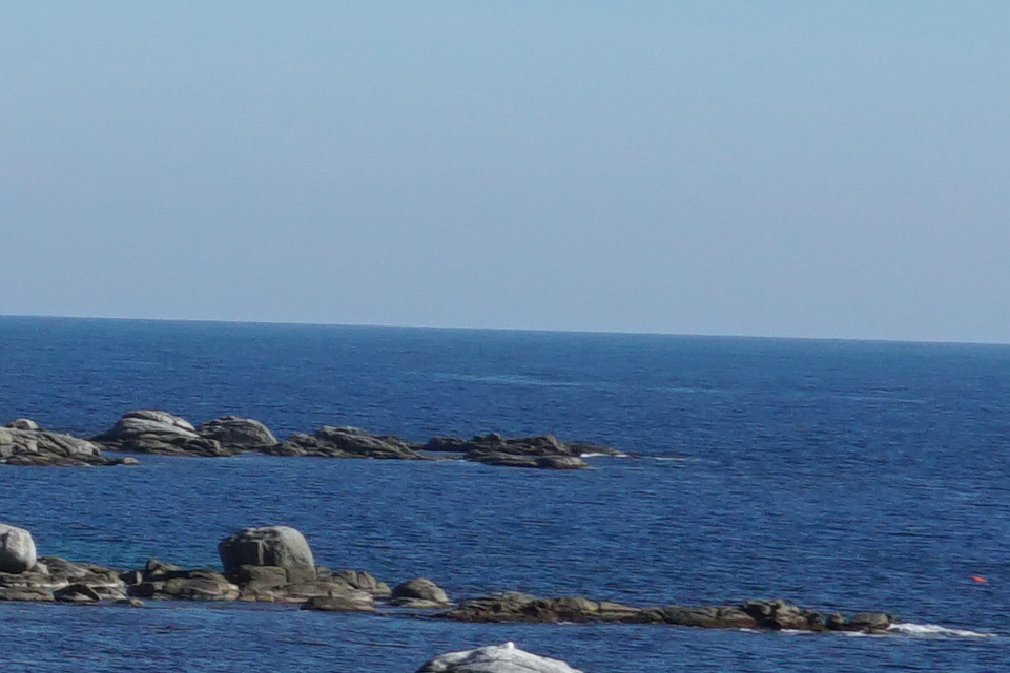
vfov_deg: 5.9
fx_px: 6569
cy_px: -34
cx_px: -2049
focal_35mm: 234
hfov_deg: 7.6
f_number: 9
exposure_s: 1/800
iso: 320
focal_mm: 25
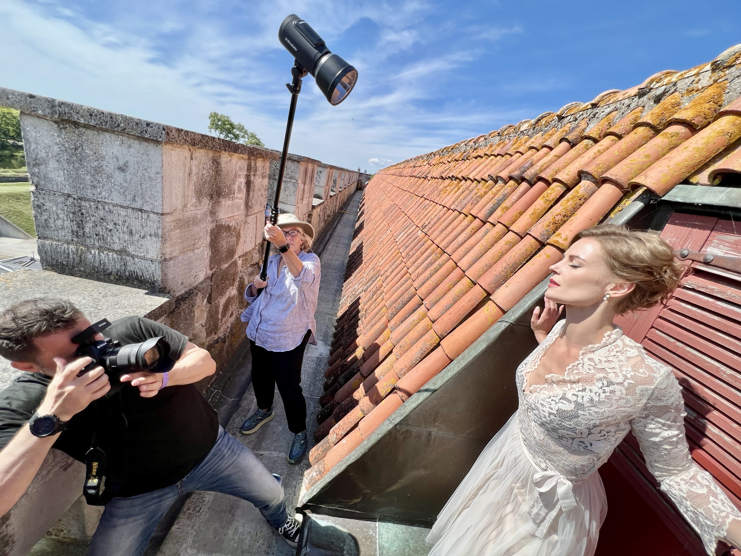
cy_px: 278
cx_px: 370
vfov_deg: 89.9
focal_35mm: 13
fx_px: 278
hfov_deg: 106.2
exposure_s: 1/1233
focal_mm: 1.57
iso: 32
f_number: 1.8
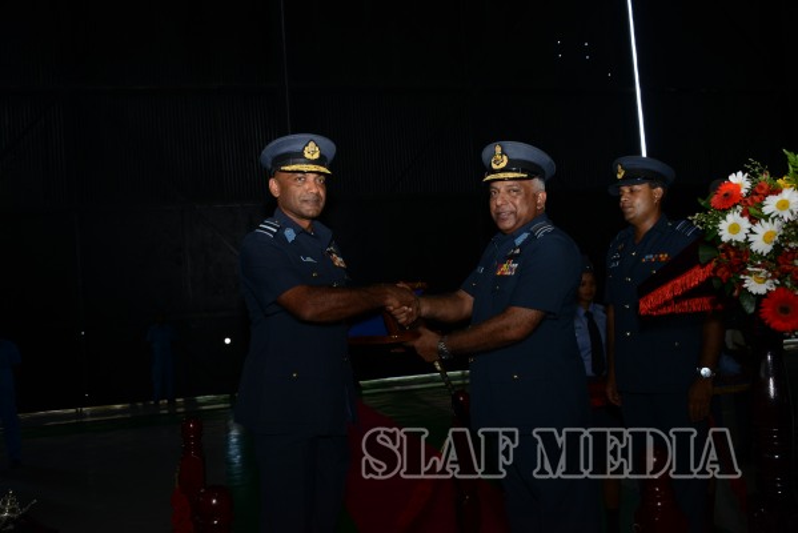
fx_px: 710
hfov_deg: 58.7
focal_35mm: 32
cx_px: 399
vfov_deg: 41.2
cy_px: 266
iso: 800
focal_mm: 32
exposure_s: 1/125
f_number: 6.3
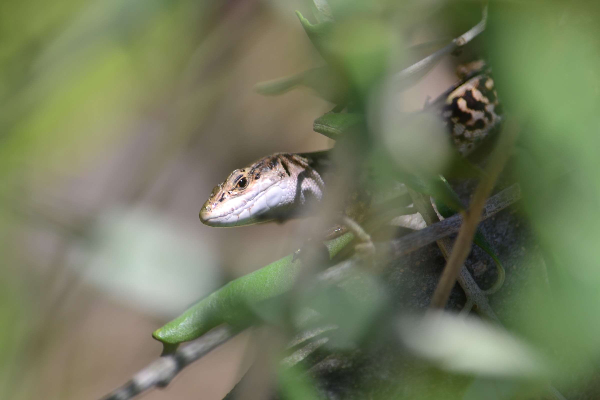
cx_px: 300
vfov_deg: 3.1
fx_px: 7499
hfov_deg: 4.6
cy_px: 200
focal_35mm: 450
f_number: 5.6
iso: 100
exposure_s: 1/160
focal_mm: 300
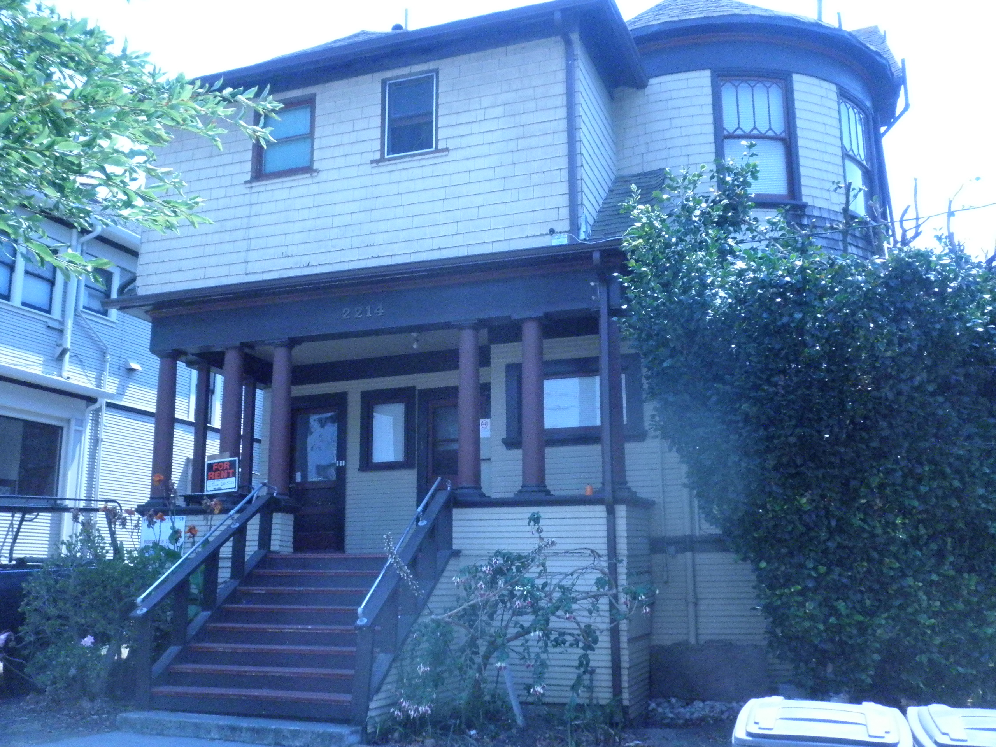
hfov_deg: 52.6
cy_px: 374
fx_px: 1007
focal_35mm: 35
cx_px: 498
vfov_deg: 40.7
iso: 800
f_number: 9.1
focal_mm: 6.1
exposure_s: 1/320
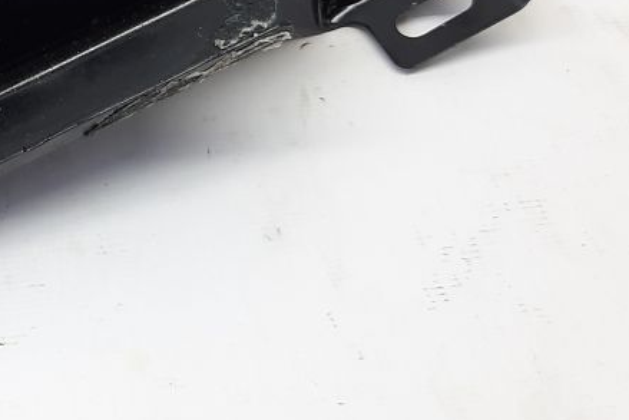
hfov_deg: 26.3
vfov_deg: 18.7
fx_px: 1241
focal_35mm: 71
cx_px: -60
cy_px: 7
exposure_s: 1/50
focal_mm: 4.6
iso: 80
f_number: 2
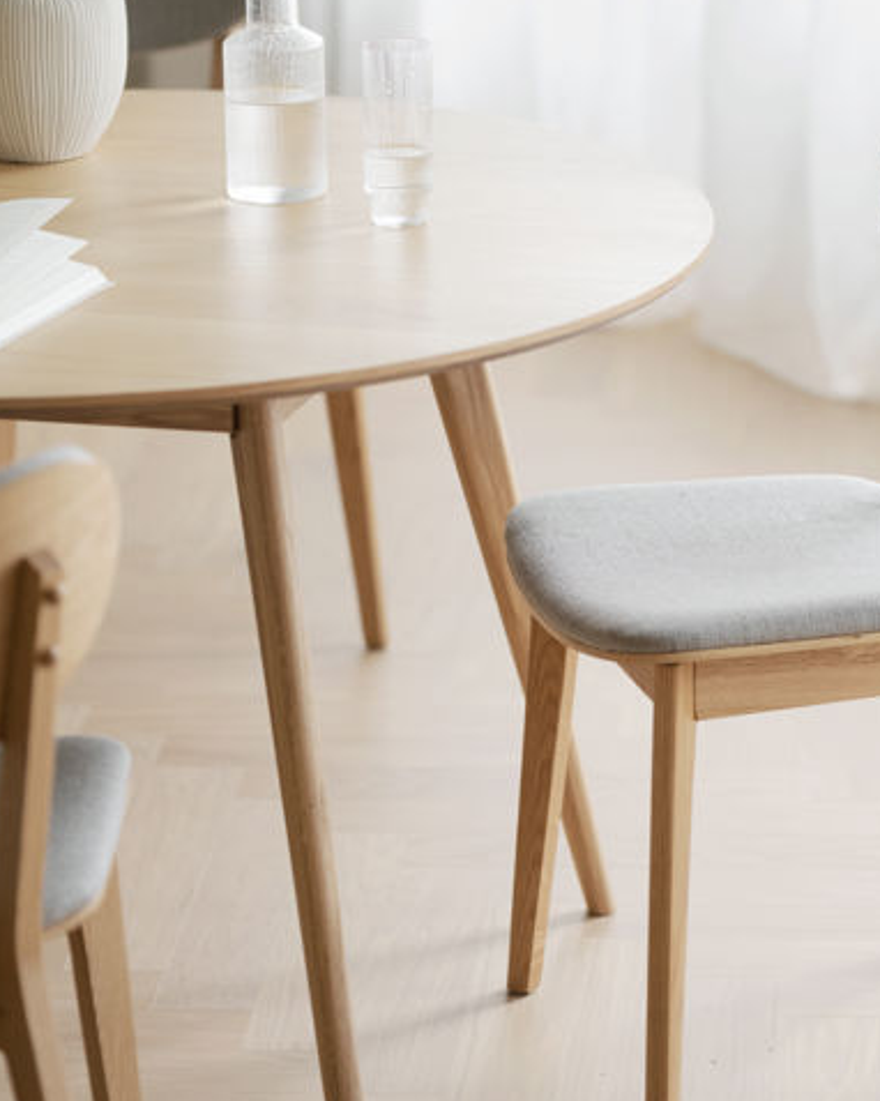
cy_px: 205
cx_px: 708
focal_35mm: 160
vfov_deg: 12.0
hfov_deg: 9.6
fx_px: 5212
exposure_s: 1/50
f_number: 1.8
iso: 320
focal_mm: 85
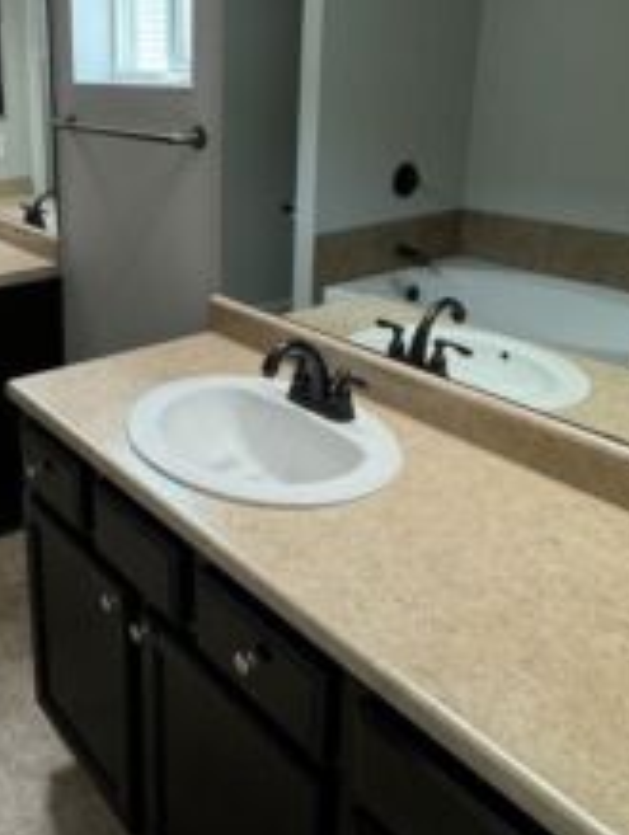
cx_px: 137
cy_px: 276
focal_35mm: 34
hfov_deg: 40.4
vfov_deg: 52.8
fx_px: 821
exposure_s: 1/120
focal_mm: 2.22
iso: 160
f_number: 2.2
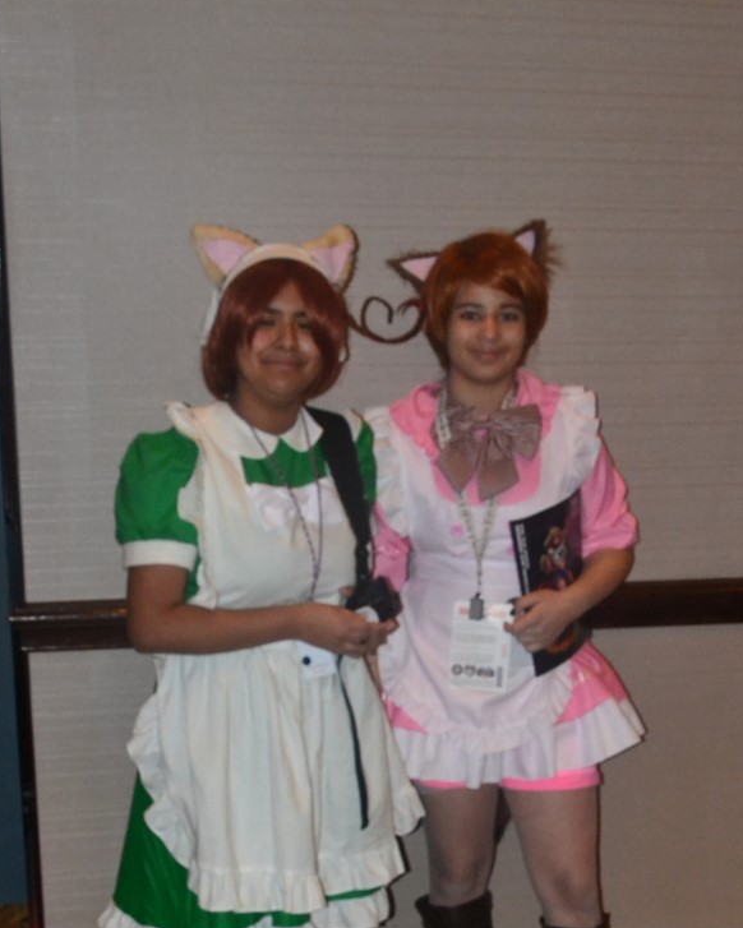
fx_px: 1594
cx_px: 440
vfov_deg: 31.7
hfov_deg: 26.2
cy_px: 726
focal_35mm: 58
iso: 3200
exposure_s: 1/60
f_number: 7.1
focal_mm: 26
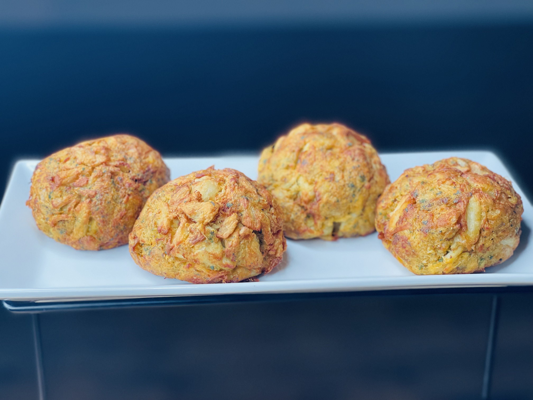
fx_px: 985
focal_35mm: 64
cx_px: 266
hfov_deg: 30.3
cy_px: 200
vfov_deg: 22.9
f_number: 2.2
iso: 160
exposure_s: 1/94
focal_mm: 7.5
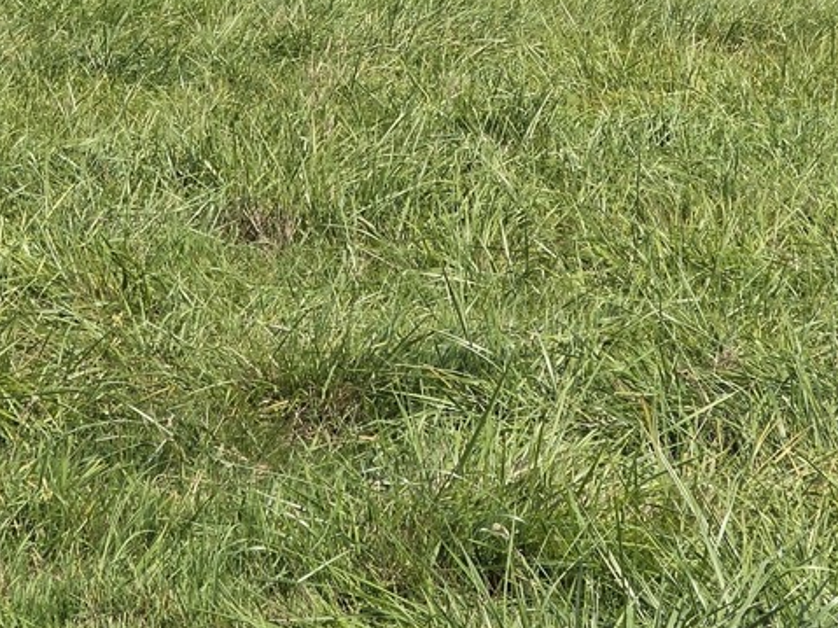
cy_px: -87
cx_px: 290
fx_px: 4187
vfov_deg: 8.5
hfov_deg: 11.4
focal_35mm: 173
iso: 50
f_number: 2.4
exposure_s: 1/2510
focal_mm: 7.9
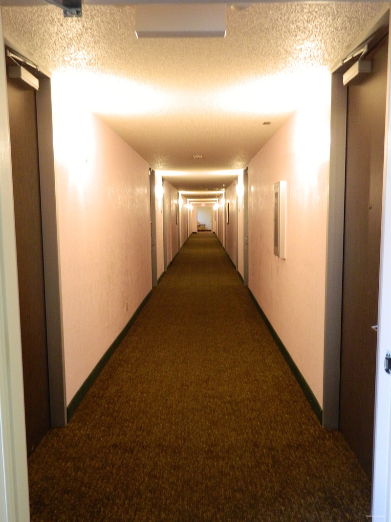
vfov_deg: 63.4
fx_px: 422
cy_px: 261
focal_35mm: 28
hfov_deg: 49.7
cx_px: 196
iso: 450
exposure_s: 1/10
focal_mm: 5.1
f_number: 3.2
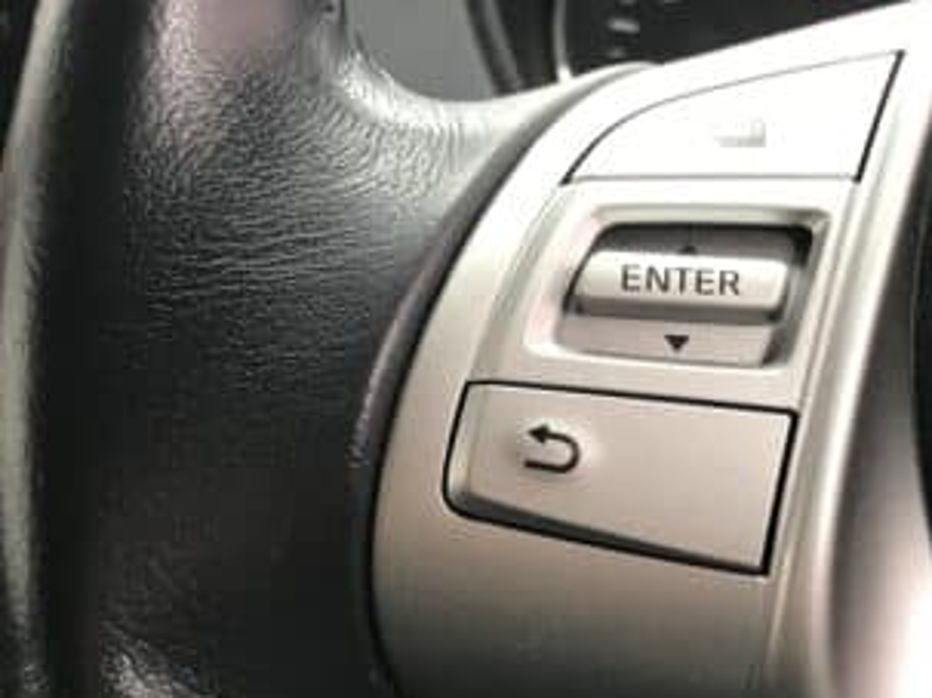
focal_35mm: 74
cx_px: 640
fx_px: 1992
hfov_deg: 26.2
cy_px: 406
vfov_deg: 19.9
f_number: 1.8
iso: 40
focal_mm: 3.99
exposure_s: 1/32
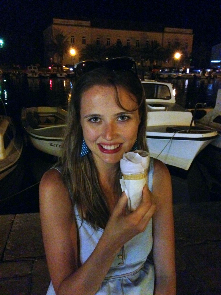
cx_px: 110
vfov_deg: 55.3
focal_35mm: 33
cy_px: 148
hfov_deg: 43.0
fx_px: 281
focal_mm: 4.12
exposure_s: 1/15
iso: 800
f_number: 2.4
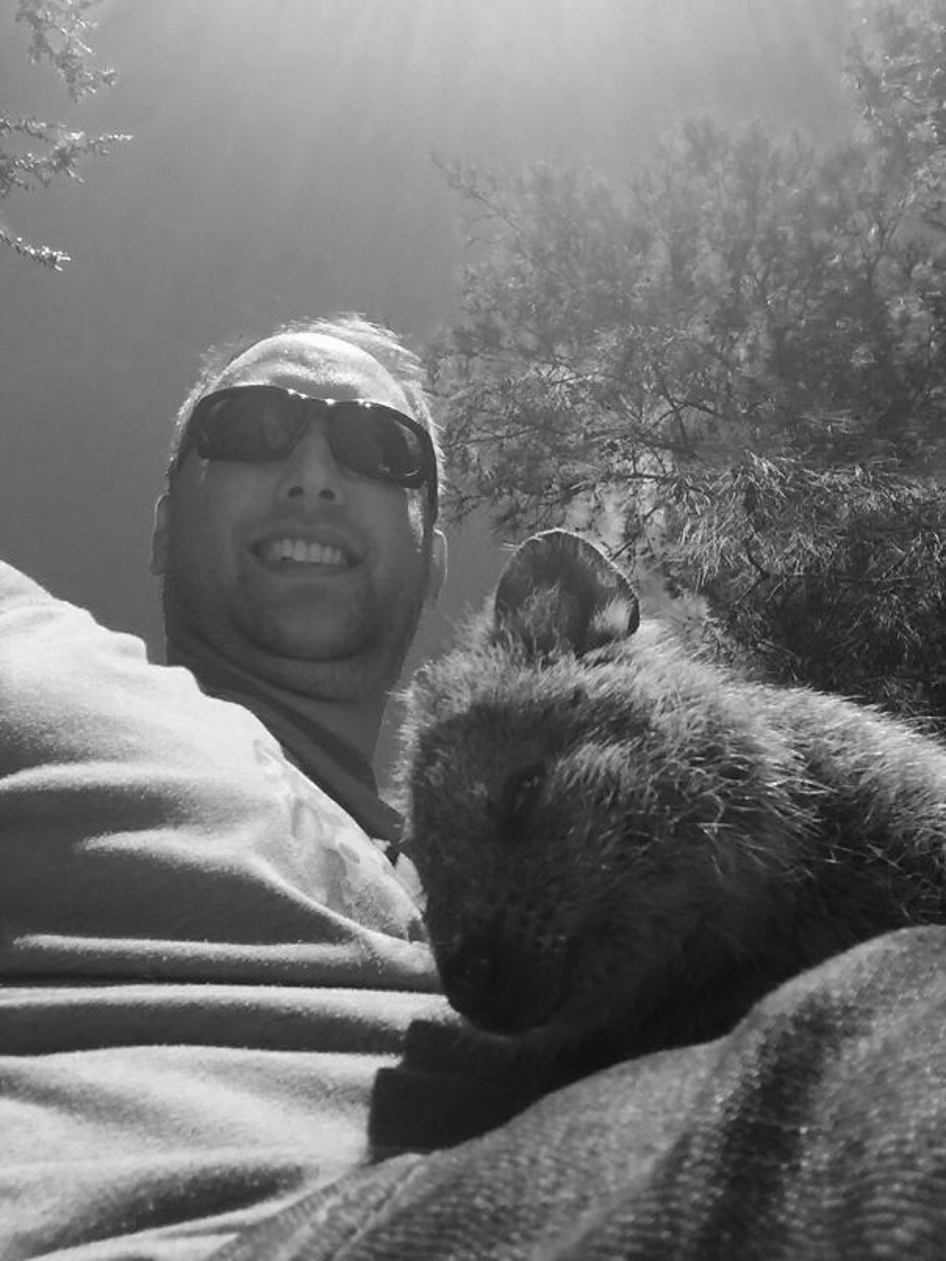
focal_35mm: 31
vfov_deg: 58.3
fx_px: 1129
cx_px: 473
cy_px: 630
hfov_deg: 45.5
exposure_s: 1/1522
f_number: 2.2
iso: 32
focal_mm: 2.65
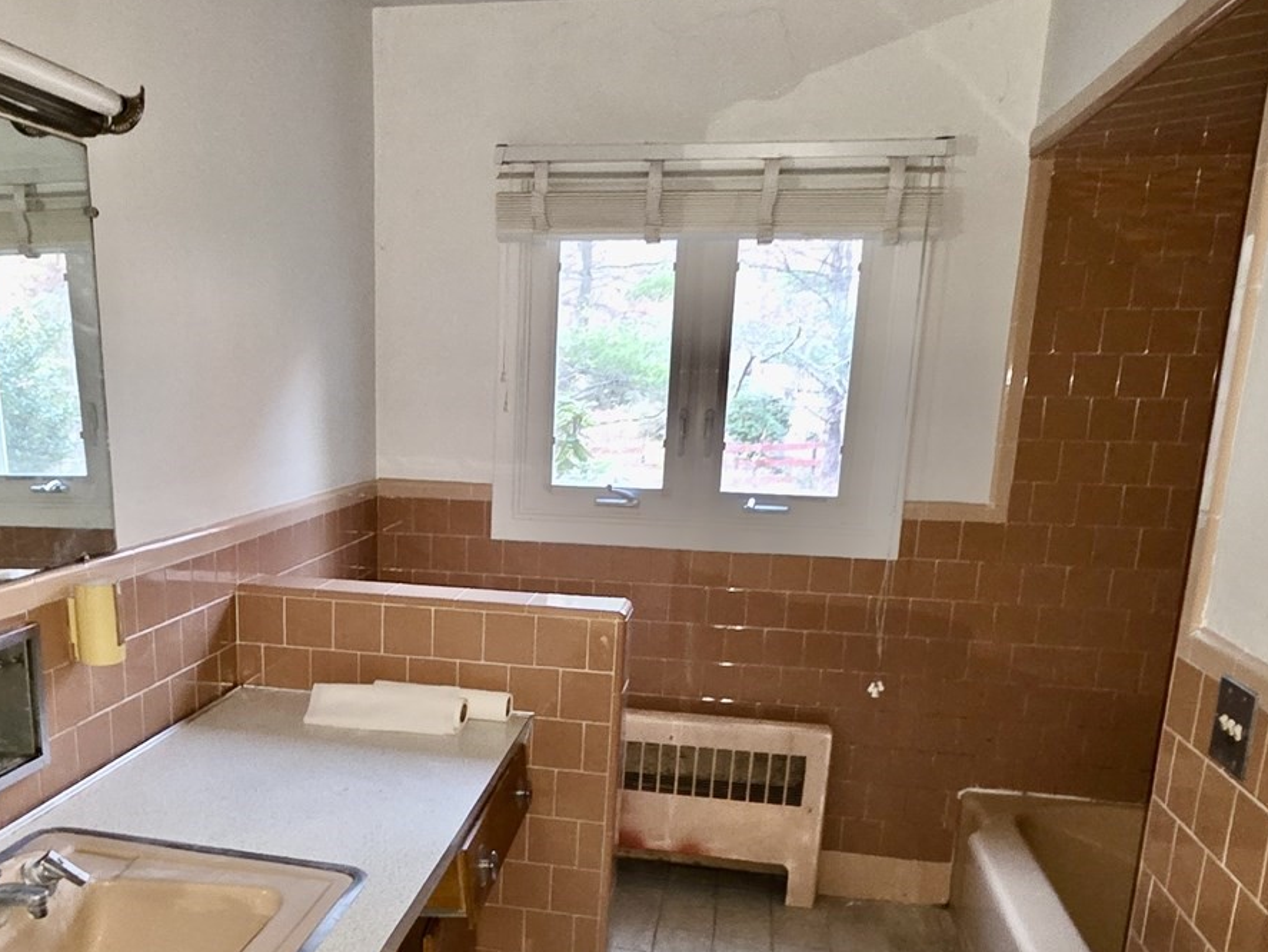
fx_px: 1099
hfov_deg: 59.1
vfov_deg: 45.8
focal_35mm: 30
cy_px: 666
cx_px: 463
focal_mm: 2.2
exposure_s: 1/8
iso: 1600
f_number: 1.9
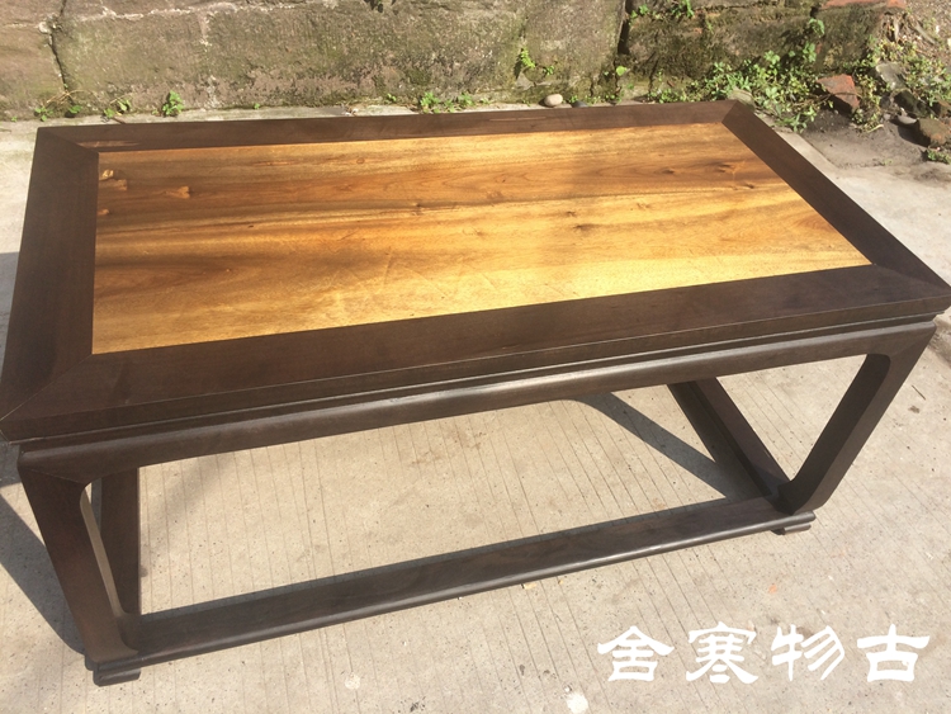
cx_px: 476
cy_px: 357
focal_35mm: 29
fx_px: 797
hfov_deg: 61.6
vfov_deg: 48.3
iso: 32
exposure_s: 1/1140
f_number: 2.2
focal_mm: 4.15
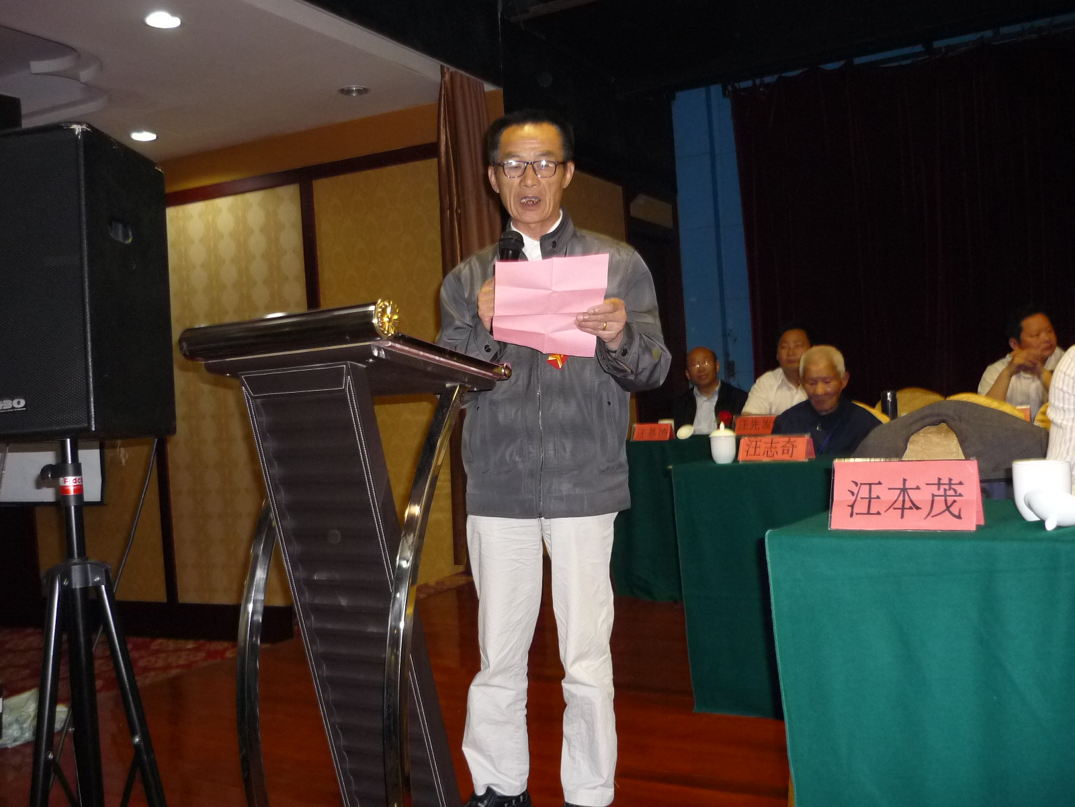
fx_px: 1025
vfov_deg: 42.9
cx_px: 538
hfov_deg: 55.4
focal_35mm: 33
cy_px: 404
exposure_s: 1/30
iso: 320
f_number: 2.8
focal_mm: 5.5
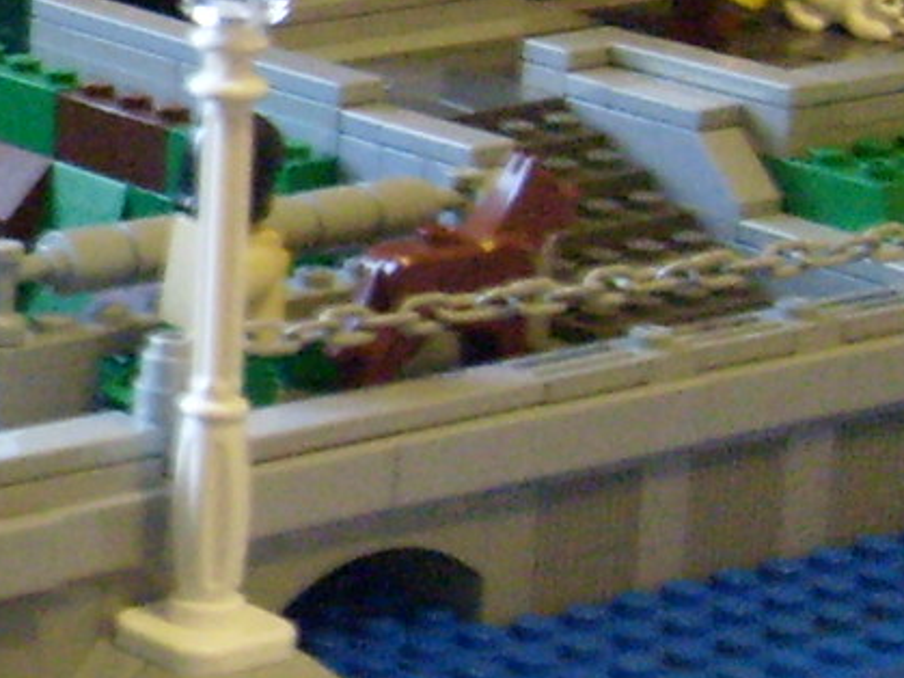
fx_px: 4464
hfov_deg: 10.6
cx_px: -872
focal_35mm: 171
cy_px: 76
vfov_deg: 8.6
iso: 200
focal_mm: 5.8
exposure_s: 1/8
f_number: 2.8
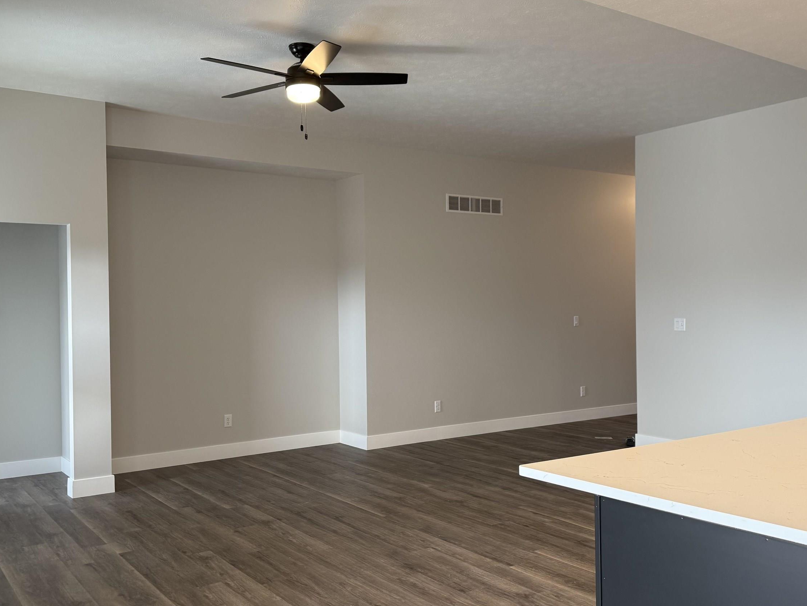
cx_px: 406
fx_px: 769
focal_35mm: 33
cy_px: 305
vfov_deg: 43.0
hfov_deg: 55.3
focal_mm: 6.76
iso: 160
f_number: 1.78
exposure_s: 1/120
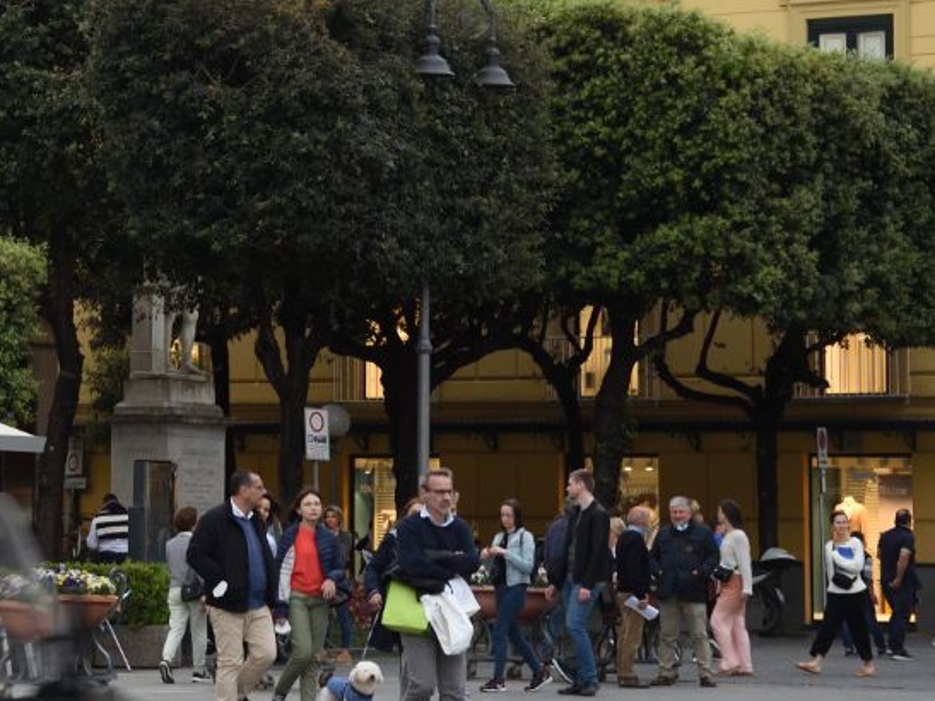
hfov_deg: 11.3
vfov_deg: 8.6
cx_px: 34
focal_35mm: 173
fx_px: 4672
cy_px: 88
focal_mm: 48
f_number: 4.5
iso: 500
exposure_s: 1/100
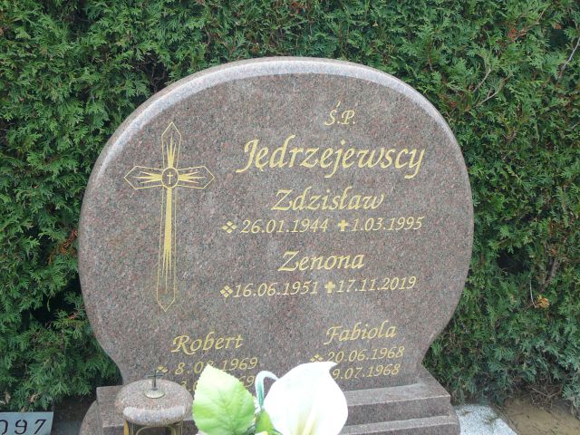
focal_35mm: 49
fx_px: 821
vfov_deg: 29.7
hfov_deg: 38.9
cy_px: 218
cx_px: 290
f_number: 3.4
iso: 100
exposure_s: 1/50
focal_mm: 7.3
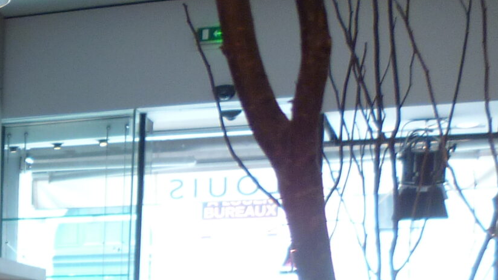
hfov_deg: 19.5
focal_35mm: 95
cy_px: 578
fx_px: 1254
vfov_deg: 11.4
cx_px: -253
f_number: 2.8
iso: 125
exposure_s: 1/30
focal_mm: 5
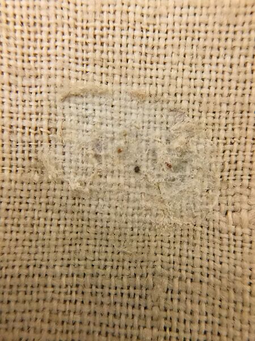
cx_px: 128
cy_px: 170
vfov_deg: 58.4
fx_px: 304
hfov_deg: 45.4
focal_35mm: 31
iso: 160
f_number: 2.4
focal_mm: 3.3
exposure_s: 1/30
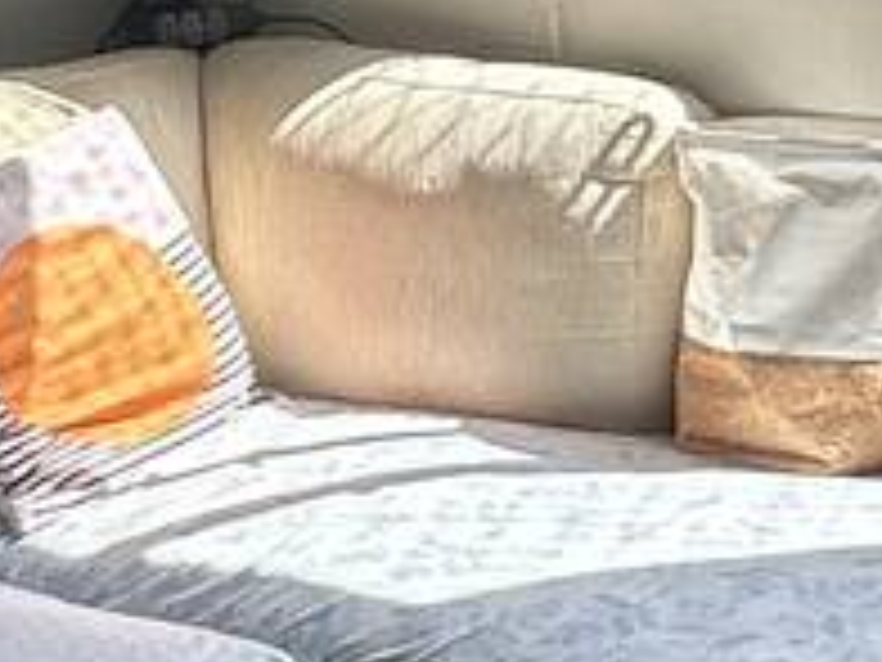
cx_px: 382
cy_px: 81
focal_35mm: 103
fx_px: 2624
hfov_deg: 19.1
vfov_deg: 14.2
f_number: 2.2
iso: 40
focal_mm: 2.22
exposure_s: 1/602
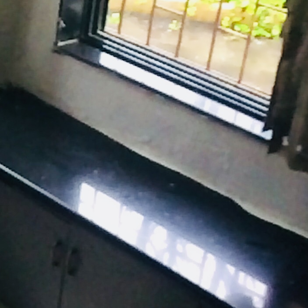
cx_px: -350
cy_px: 184
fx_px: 1198
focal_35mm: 119
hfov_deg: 12.5
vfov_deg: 14.6
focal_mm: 4.15
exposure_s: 1/100
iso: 250
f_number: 2.2
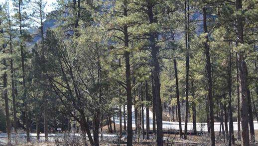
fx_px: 424
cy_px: 90
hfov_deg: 32.4
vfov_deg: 19.4
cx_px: 223
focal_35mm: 62
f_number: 6.3
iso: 100
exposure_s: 1/160
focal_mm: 20
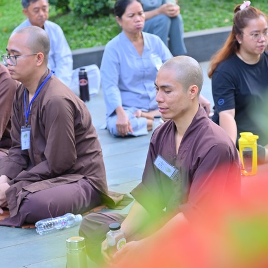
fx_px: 1235
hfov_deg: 12.4
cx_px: 149
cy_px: 134
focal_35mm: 141
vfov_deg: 12.4
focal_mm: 110
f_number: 5
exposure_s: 1/125
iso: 200
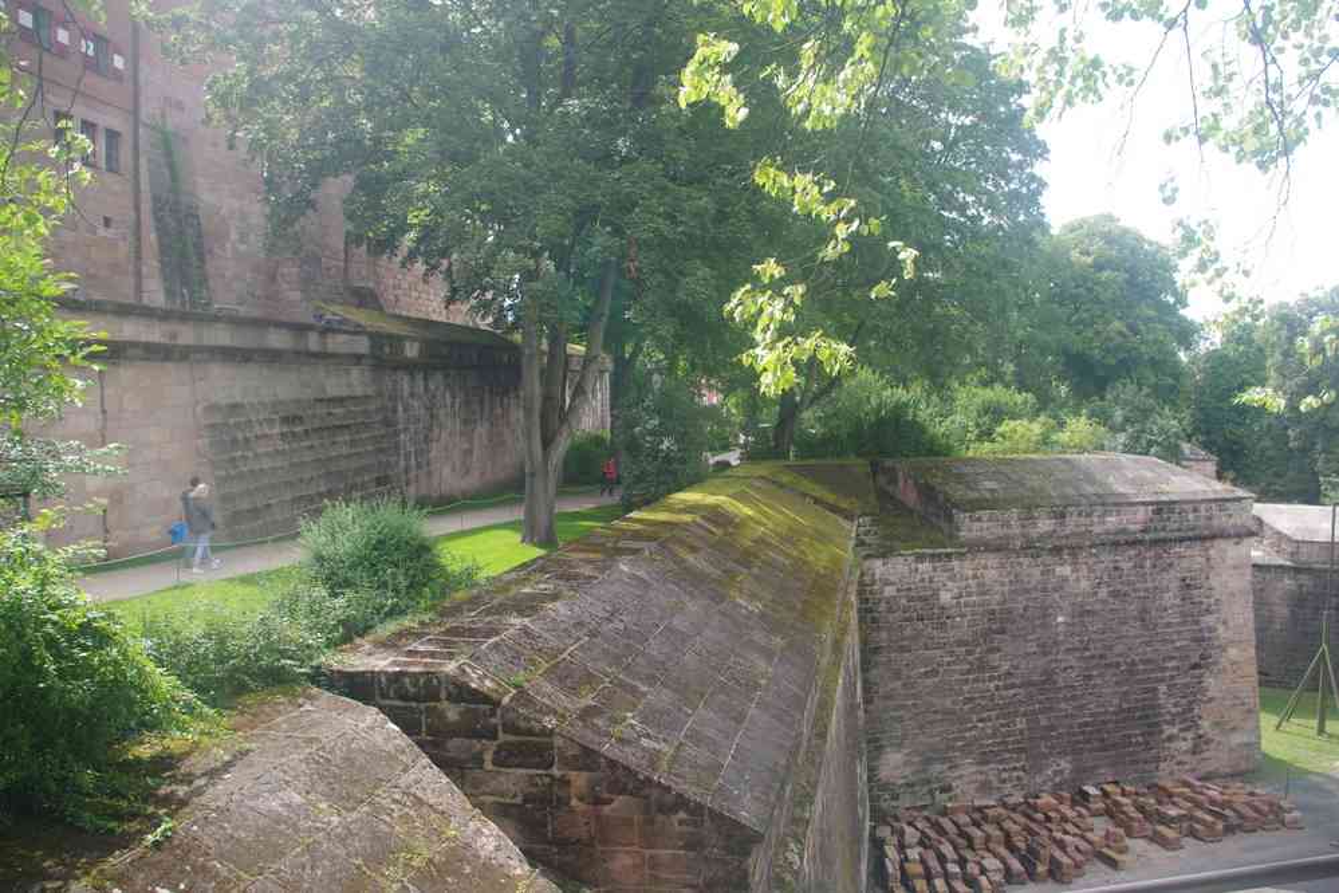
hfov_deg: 67.4
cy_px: 446
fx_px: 1004
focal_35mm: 27
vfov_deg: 47.9
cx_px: 670
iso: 200
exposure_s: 1/40
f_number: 8
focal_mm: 18
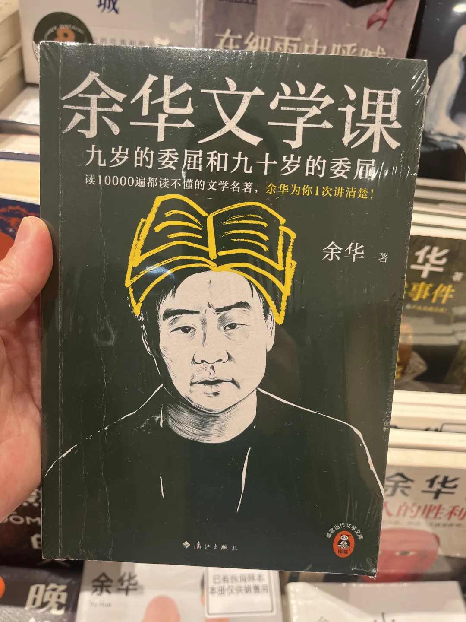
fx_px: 467
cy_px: 311
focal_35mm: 26
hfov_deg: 53.1
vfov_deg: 67.3
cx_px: 233
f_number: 1.6
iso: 80
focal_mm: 5.1
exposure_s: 1/100
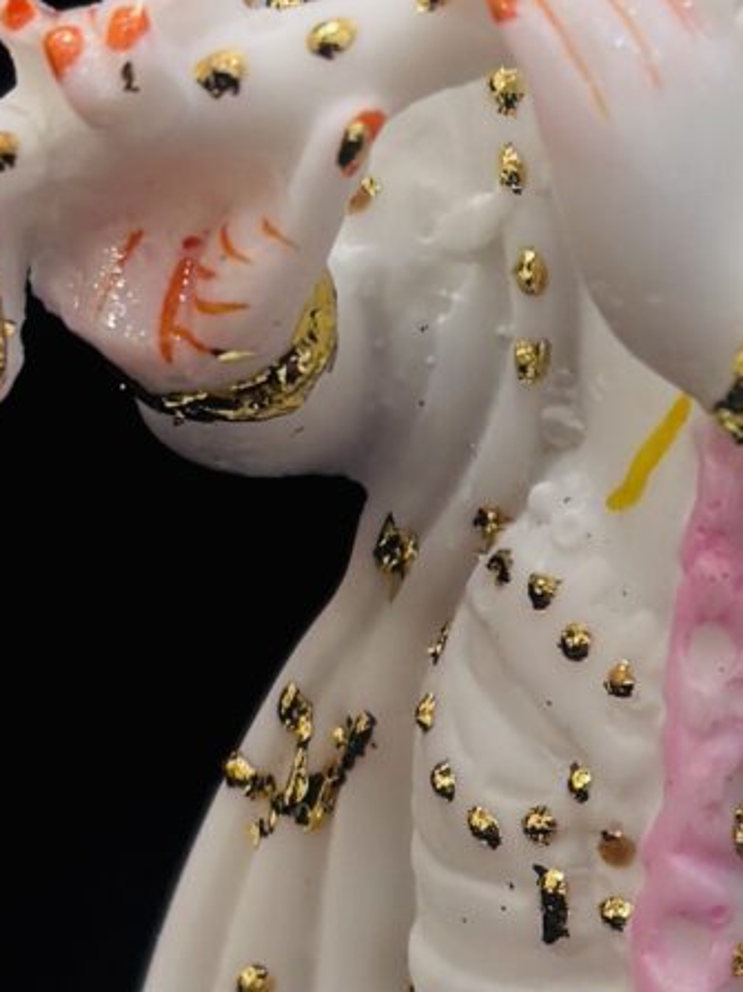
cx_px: 1049
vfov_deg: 13.2
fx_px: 4266
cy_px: 763
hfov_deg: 9.7
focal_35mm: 149
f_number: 1.6
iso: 32
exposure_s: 1/101
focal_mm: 5.96
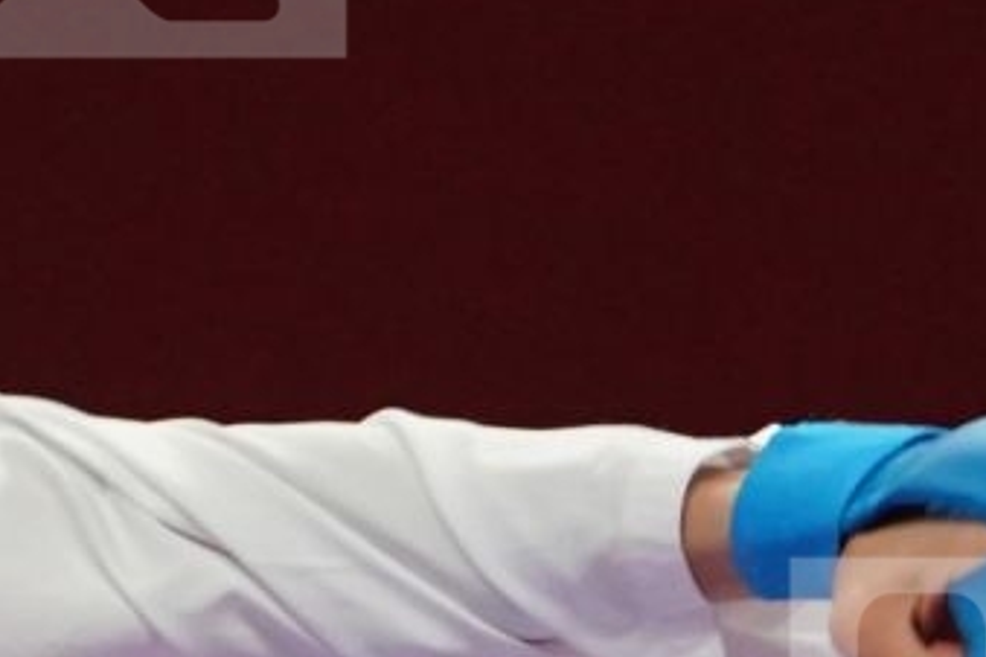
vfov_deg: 0.6
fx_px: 58087
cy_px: 823
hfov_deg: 1.0
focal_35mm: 2121
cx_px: 76
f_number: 4
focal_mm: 267
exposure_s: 1/1000
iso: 2500
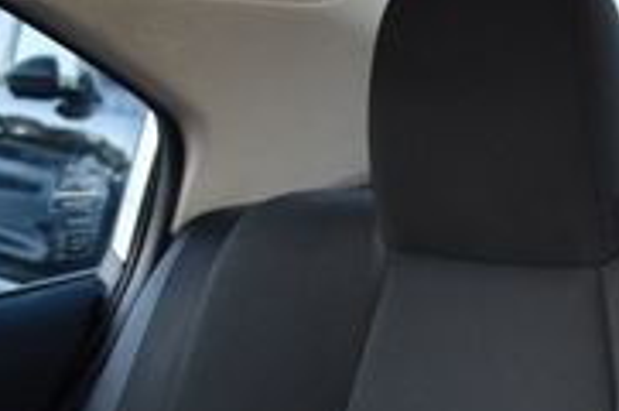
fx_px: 2008
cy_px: 699
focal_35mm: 117
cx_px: 841
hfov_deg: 16.4
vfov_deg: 11.0
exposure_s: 1/30
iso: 1000
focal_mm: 22
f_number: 3.8
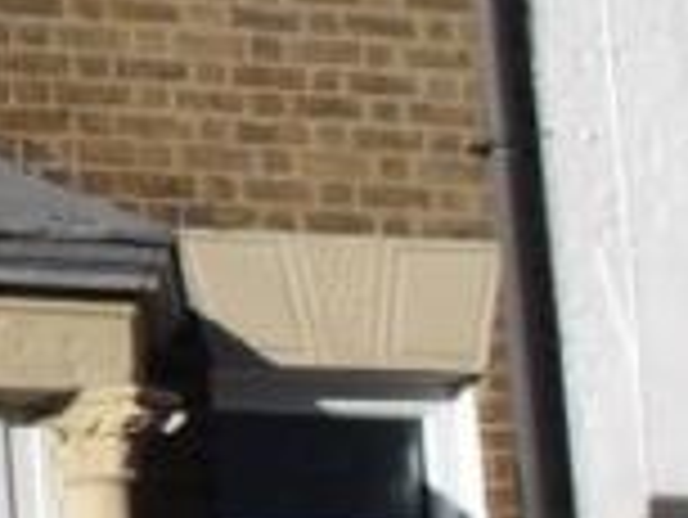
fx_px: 3600
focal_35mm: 181
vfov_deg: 8.2
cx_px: -1556
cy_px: 248
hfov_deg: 8.6
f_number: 10.4
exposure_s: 1/152
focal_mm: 4.9
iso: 100
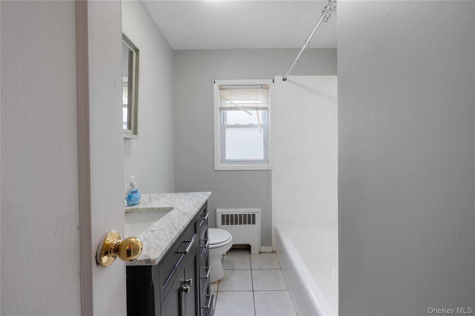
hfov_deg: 104.3
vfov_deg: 81.1
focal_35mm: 14
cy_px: 158
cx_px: 238
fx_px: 185
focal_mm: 14
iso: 400
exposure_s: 1/2.5
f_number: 14
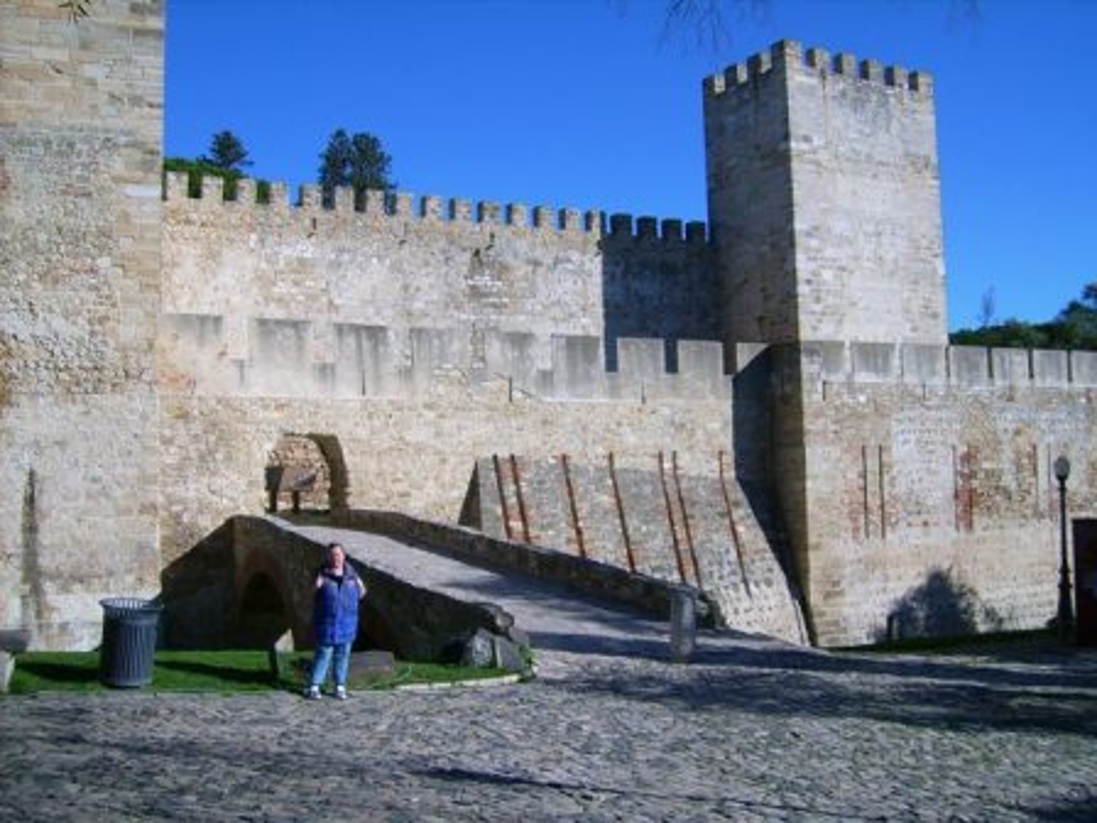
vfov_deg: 40.7
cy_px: 412
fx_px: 1109
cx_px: 548
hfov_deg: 52.6
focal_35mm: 35
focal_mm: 5.95
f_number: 5.8
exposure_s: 1/500
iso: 50
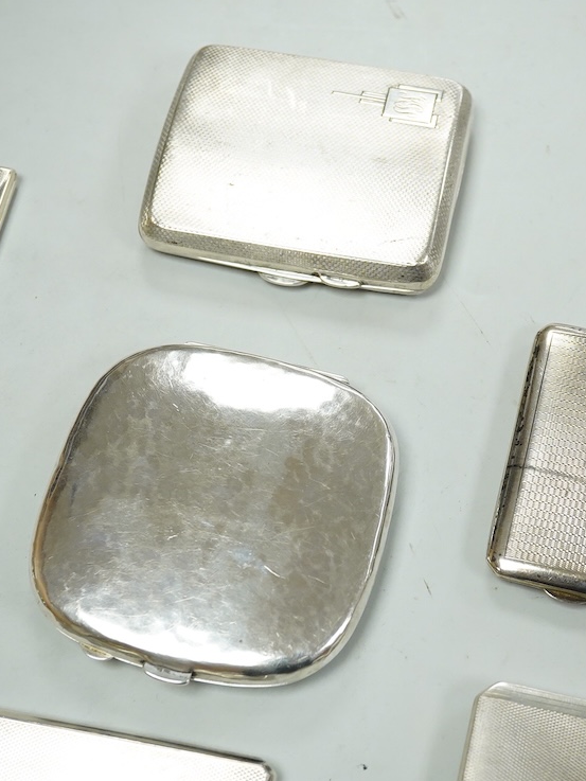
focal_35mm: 66
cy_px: 387
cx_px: 401
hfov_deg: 22.2
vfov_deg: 29.4
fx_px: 1489
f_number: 7.1
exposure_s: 1/400
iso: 2500
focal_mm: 30
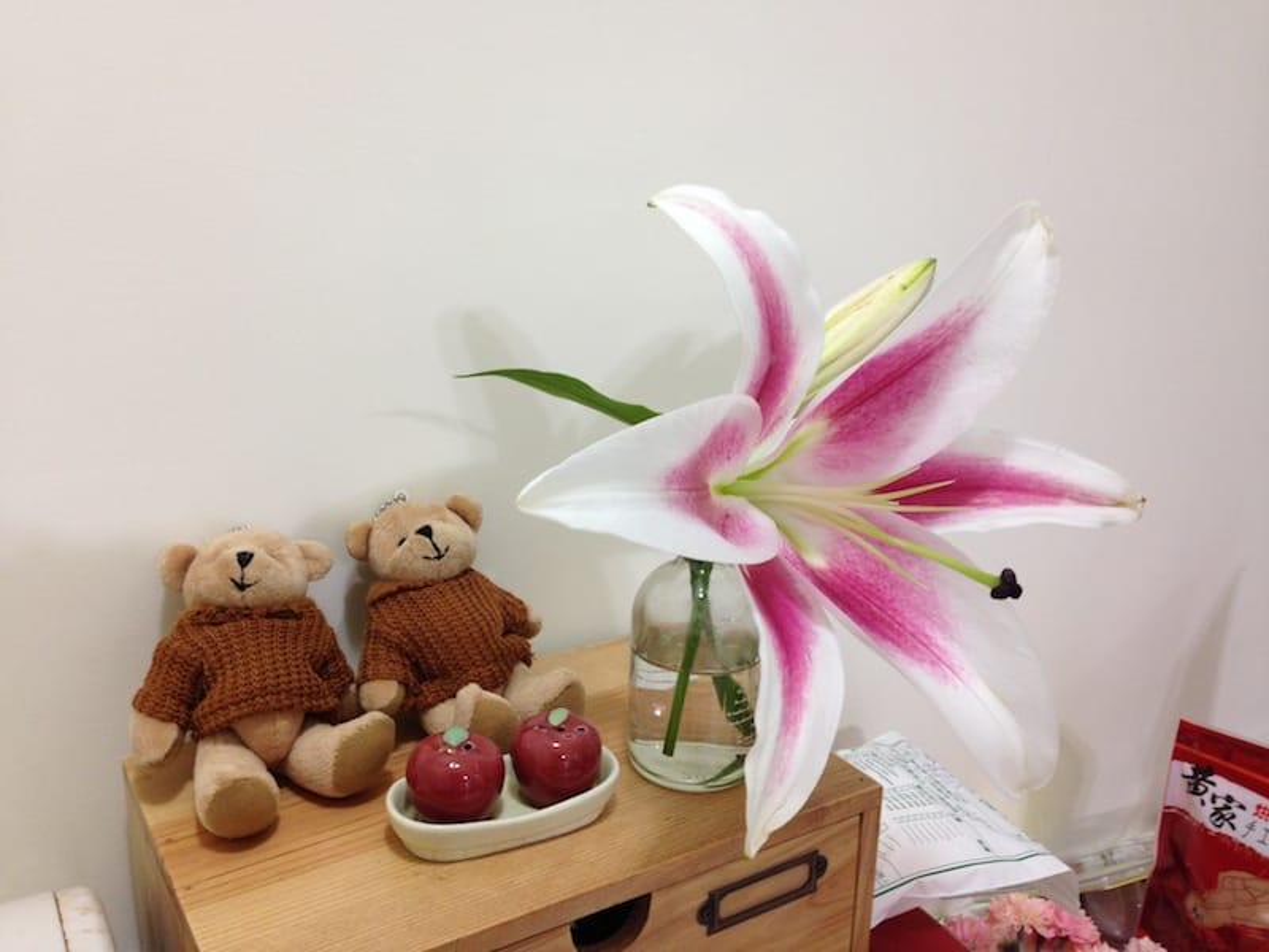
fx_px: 1210
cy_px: 476
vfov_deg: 42.9
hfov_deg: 55.4
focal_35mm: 33
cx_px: 634
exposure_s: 1/20
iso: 80
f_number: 2.4
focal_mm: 4.12
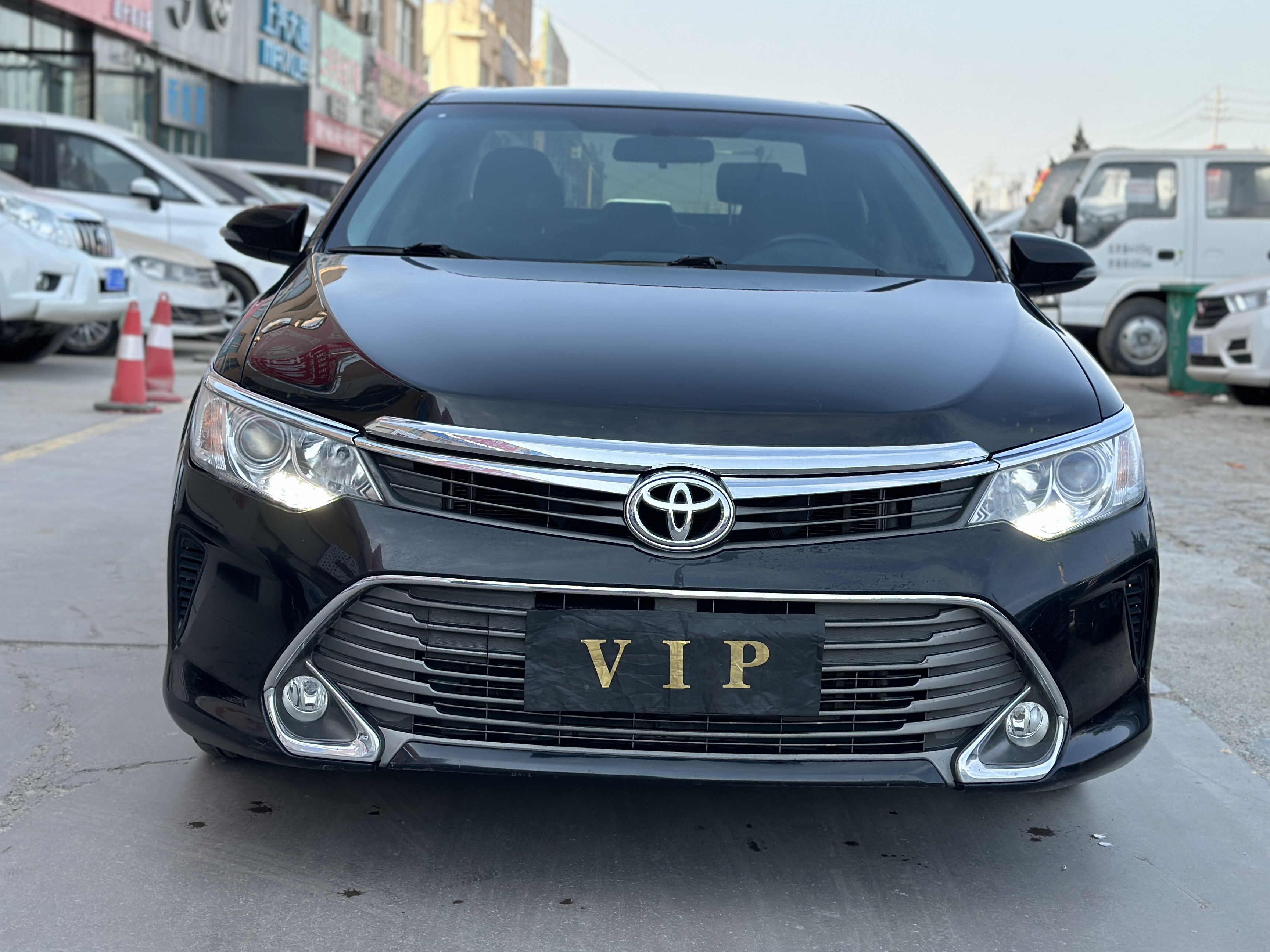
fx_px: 2055
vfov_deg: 26.1
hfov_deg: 34.3
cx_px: 666
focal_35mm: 56
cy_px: 439
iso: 80
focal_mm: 6.86
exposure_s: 1/1073
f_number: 1.78
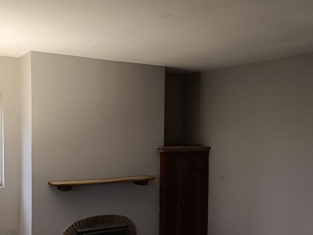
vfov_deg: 32.0
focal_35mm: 45
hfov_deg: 42.1
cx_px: 153
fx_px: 407
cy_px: 153
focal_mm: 6.14
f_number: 1.65
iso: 1081
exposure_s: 1/100
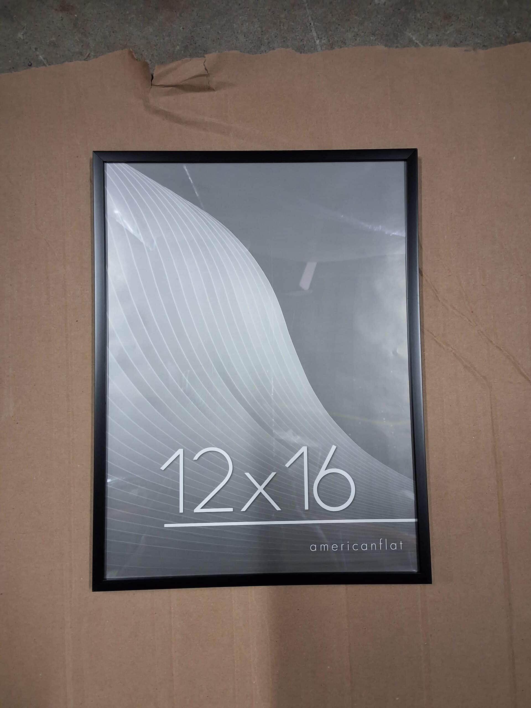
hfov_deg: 49.7
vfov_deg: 63.4
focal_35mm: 28
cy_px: 354
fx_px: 573
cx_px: 266
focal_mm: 2.91
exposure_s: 1/24
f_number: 1.9
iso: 250
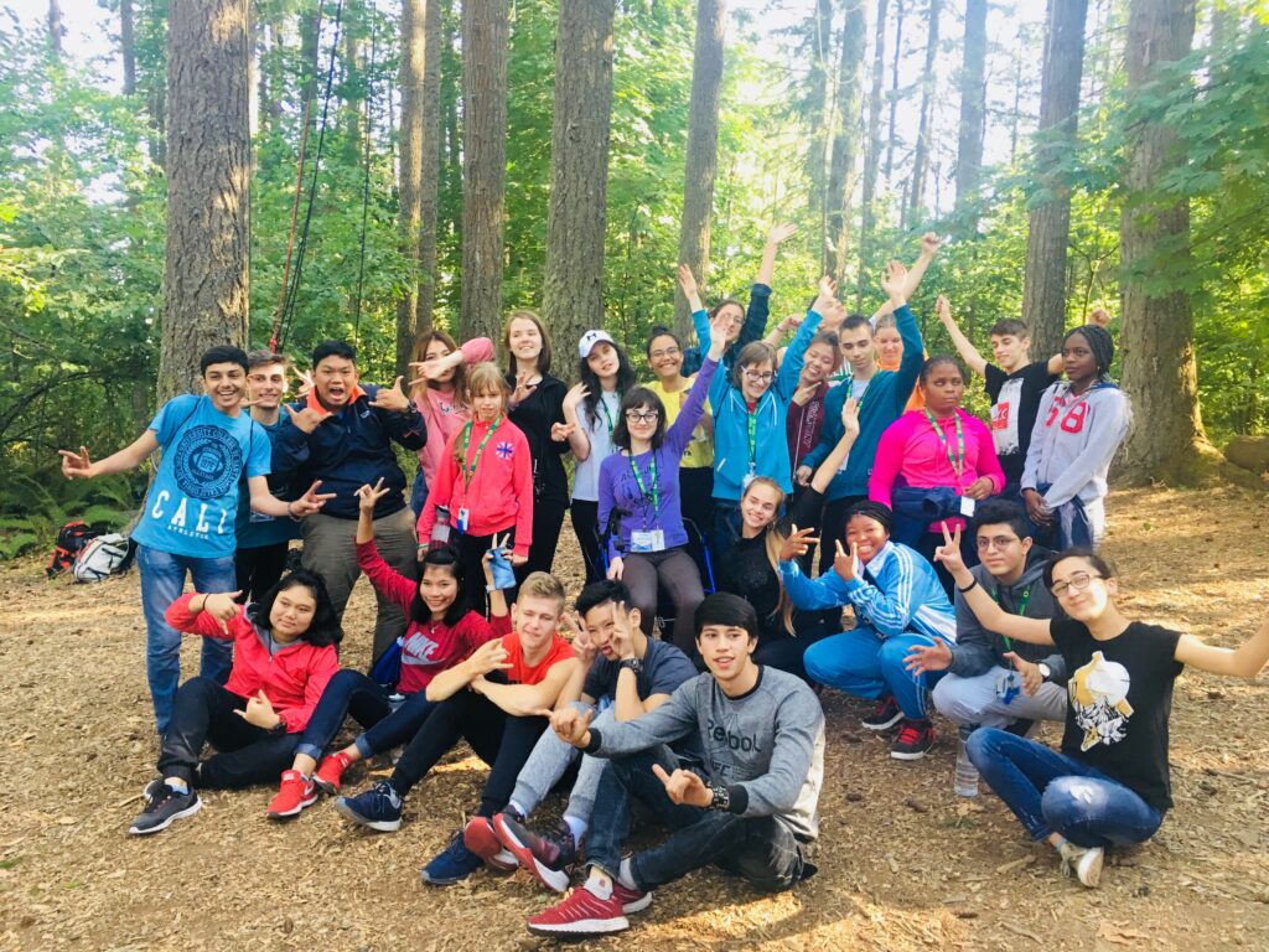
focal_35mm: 29
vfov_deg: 48.2
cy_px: 476
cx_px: 634
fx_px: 1063
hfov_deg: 61.7
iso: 40
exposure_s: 1/30
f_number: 2.2
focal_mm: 4.15
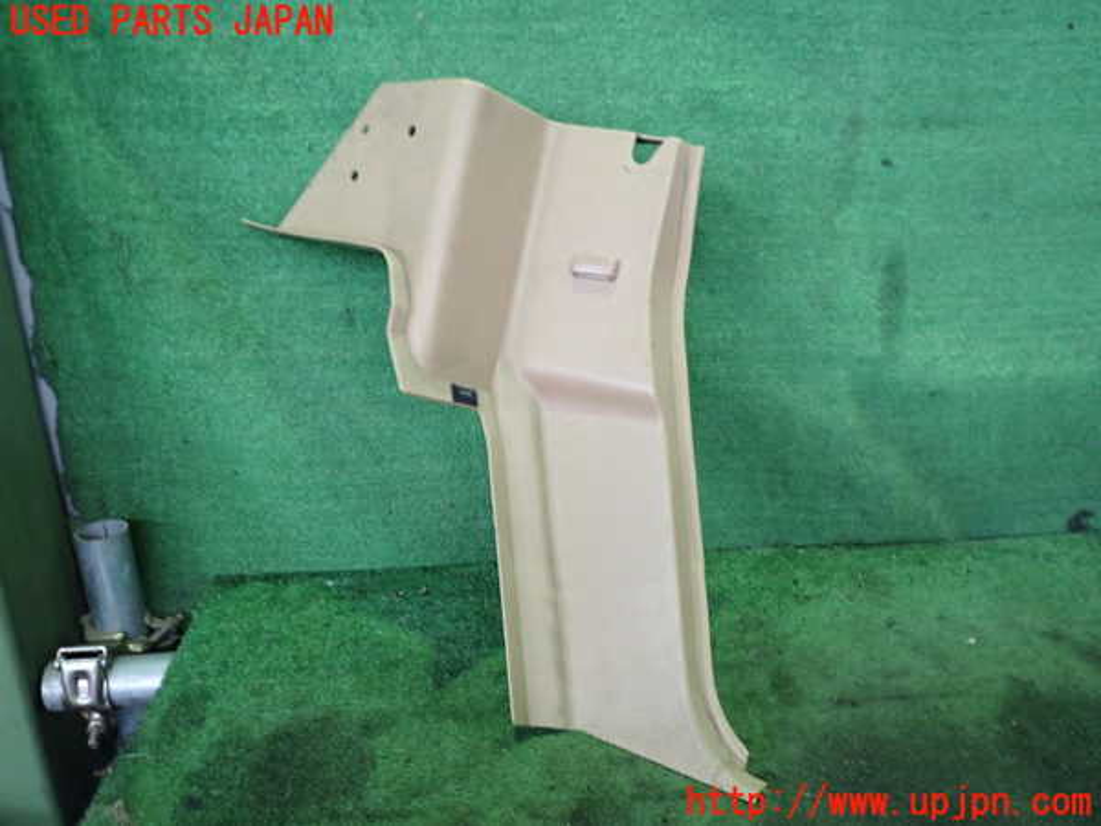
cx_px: 550
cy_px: 413
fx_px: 954
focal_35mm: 30
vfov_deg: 46.8
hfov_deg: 60.0
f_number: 2.3
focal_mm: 5.4
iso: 320
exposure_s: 1/30
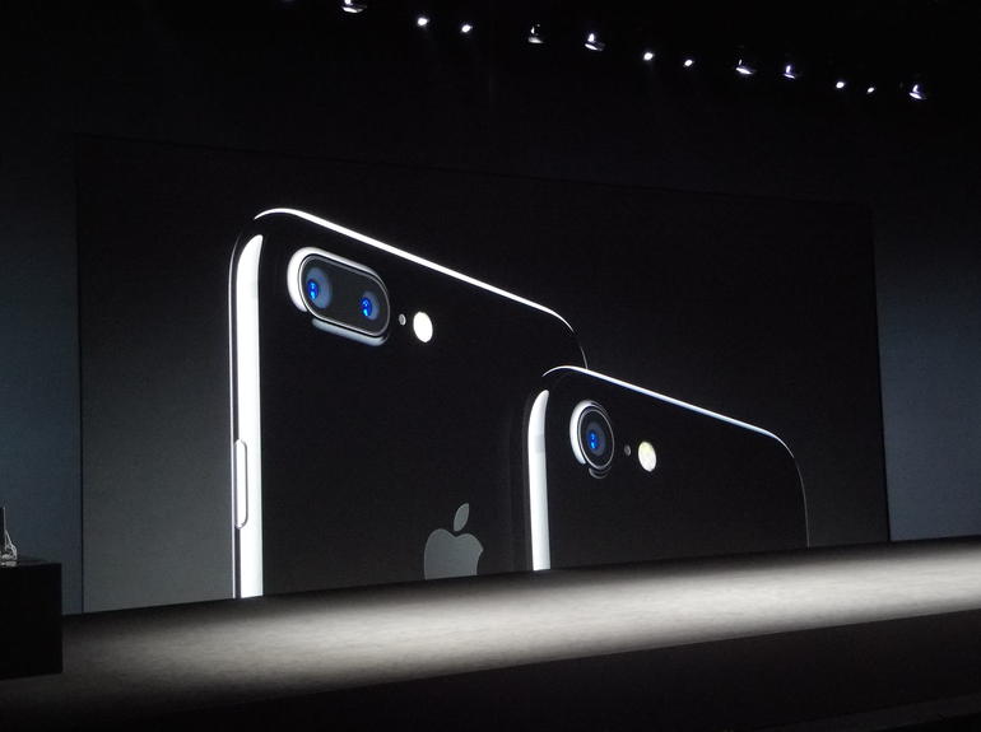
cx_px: 490
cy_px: 366
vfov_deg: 29.6
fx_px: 1386
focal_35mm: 49
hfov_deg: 39.0
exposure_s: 1/15
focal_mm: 8.9
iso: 1000
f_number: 4.5
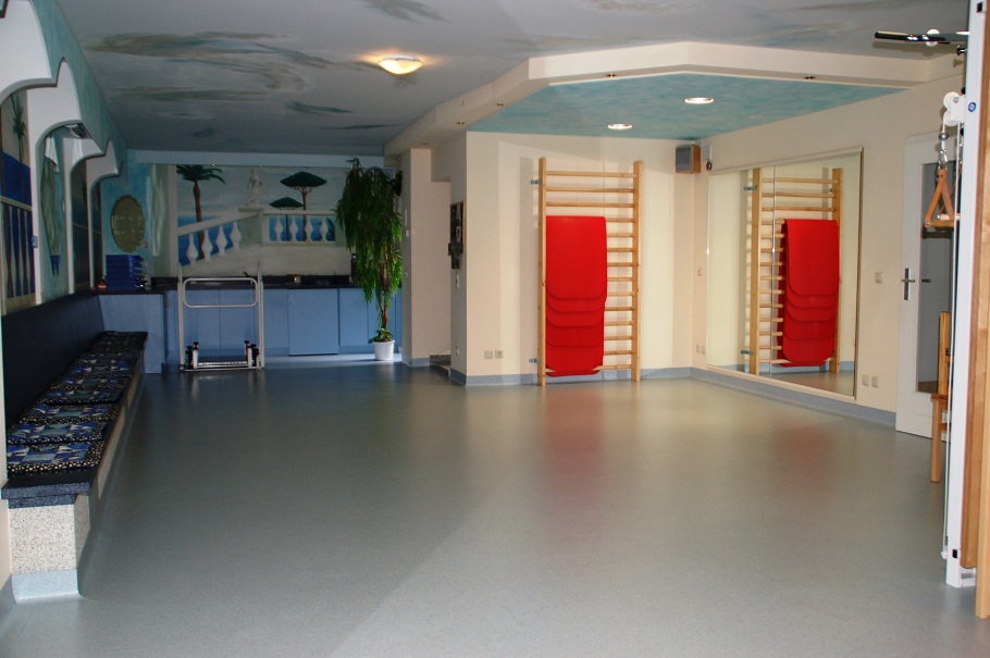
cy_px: 329
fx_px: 907
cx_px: 495
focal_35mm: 33
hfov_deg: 57.3
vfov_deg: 39.9
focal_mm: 22
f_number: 3.8
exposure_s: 1/60
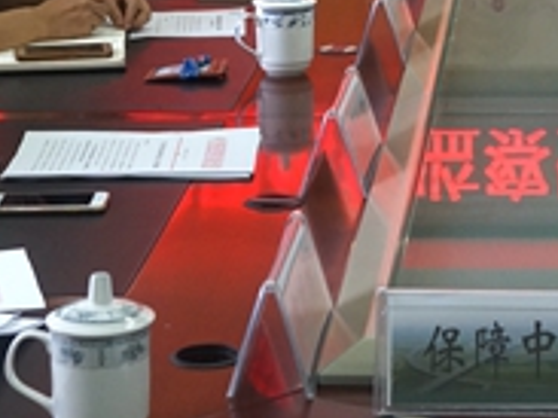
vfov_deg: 9.8
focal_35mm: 147
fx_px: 2368
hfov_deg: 13.2
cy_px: -224
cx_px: 570
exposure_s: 1/80
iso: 800
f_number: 5.6
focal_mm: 35
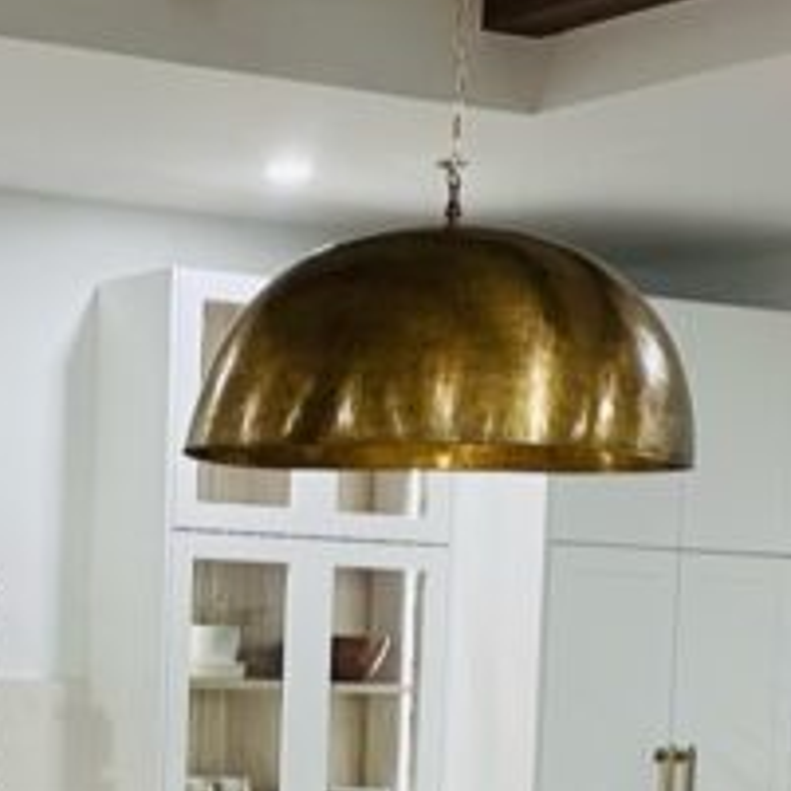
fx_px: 3025
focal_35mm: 117
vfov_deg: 14.3
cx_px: -87
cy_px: 1004
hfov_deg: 14.5
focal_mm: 4.2
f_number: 1.6
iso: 80
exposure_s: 1/60
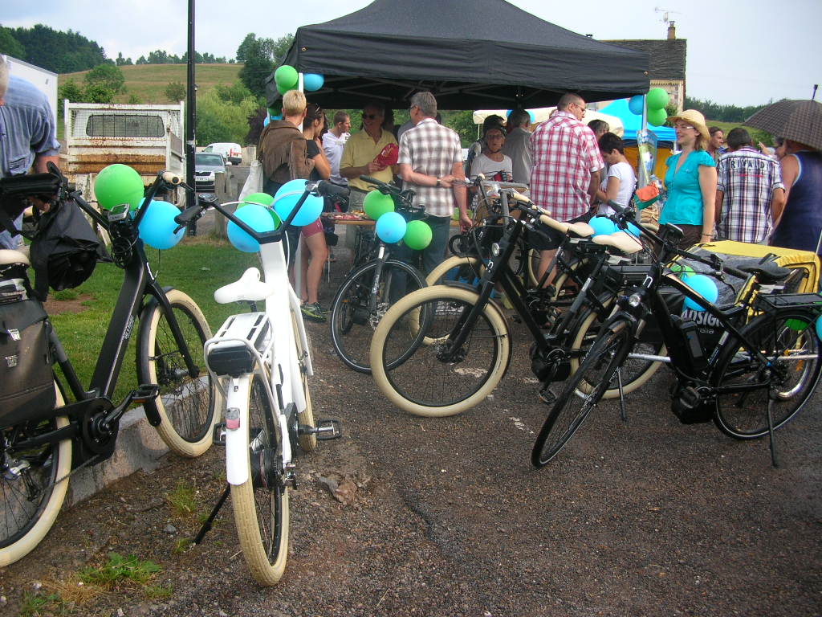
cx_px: 411
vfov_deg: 40.7
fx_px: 831
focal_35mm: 35
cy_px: 308
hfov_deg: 52.6
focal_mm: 5.8
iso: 50
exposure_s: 1/123
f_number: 2.8
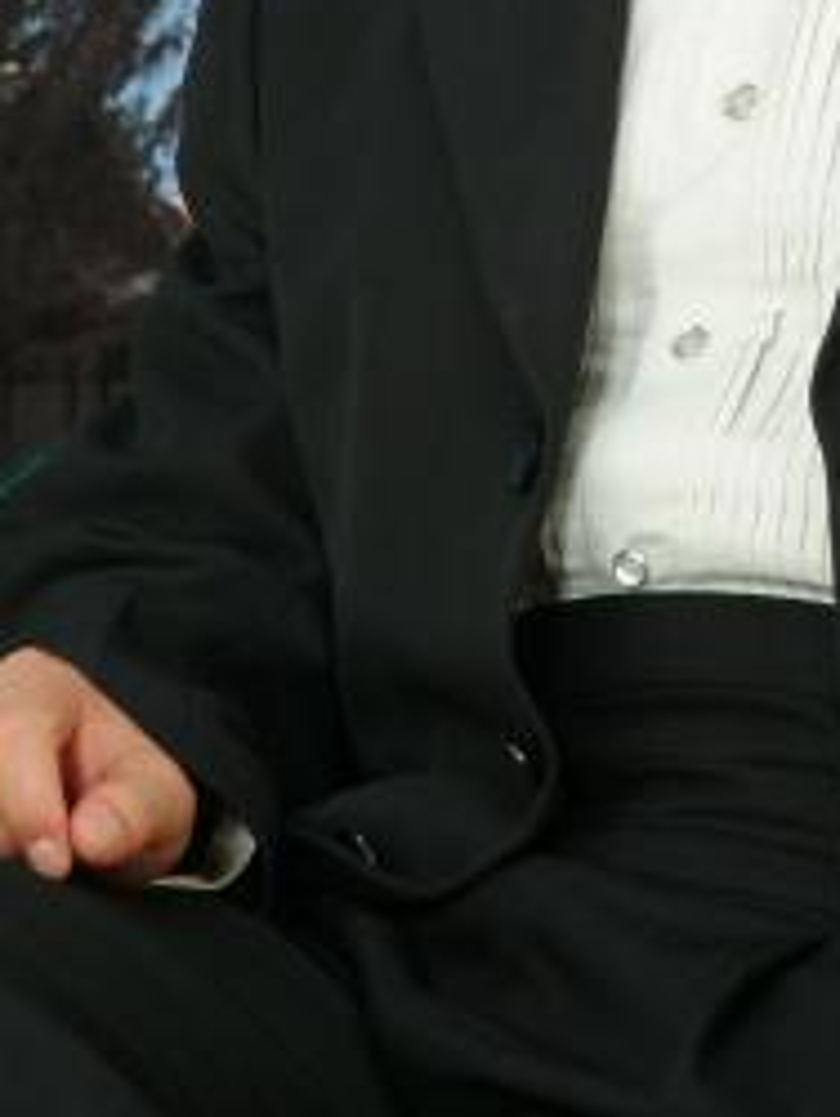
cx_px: 623
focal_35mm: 388
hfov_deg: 3.8
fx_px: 12532
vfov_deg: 5.1
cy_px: -130
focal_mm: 84
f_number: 11
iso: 100
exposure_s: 1/90
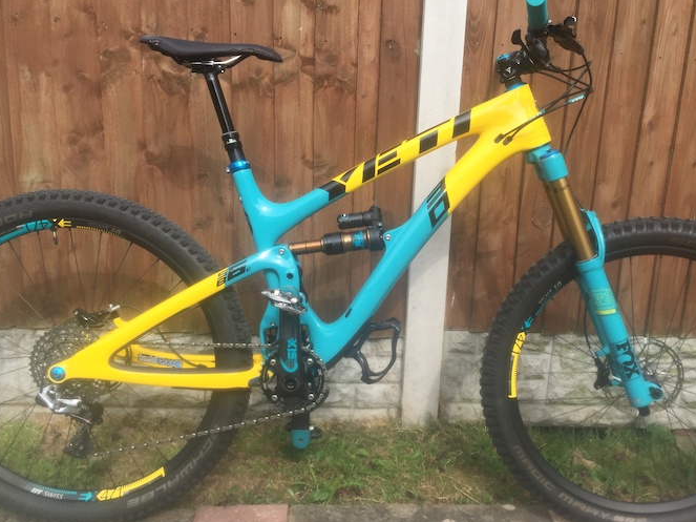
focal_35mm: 35
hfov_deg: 52.3
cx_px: 413
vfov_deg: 40.6
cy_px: 296
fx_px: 704
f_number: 2.2
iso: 32
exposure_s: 1/879
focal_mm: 4.15
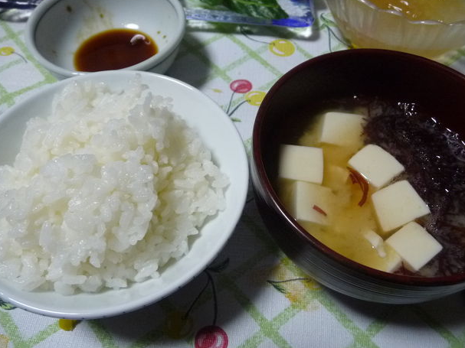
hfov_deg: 60.0
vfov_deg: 46.8
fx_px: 403
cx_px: 240
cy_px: 181
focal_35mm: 30
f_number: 3.3
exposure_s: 1/20
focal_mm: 4.7
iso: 400
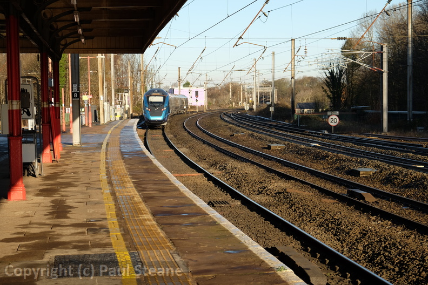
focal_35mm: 83
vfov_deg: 16.5
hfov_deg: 24.5
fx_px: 987
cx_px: 214
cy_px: 142
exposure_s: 1/320
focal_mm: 55
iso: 200
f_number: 5.6
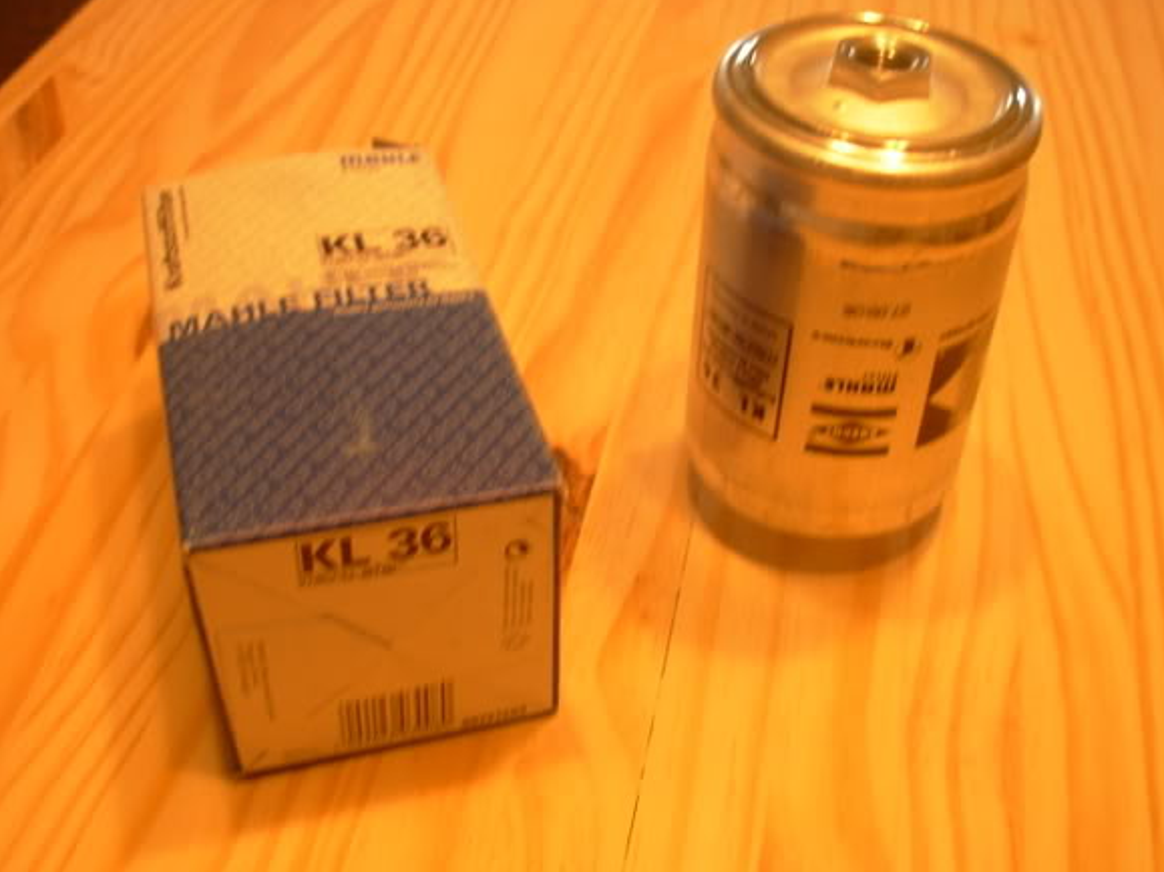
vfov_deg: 34.3
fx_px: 1412
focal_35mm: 42
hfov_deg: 44.8
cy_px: 426
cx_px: 575
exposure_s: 1/10.1
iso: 50
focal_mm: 6.3
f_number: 2.9
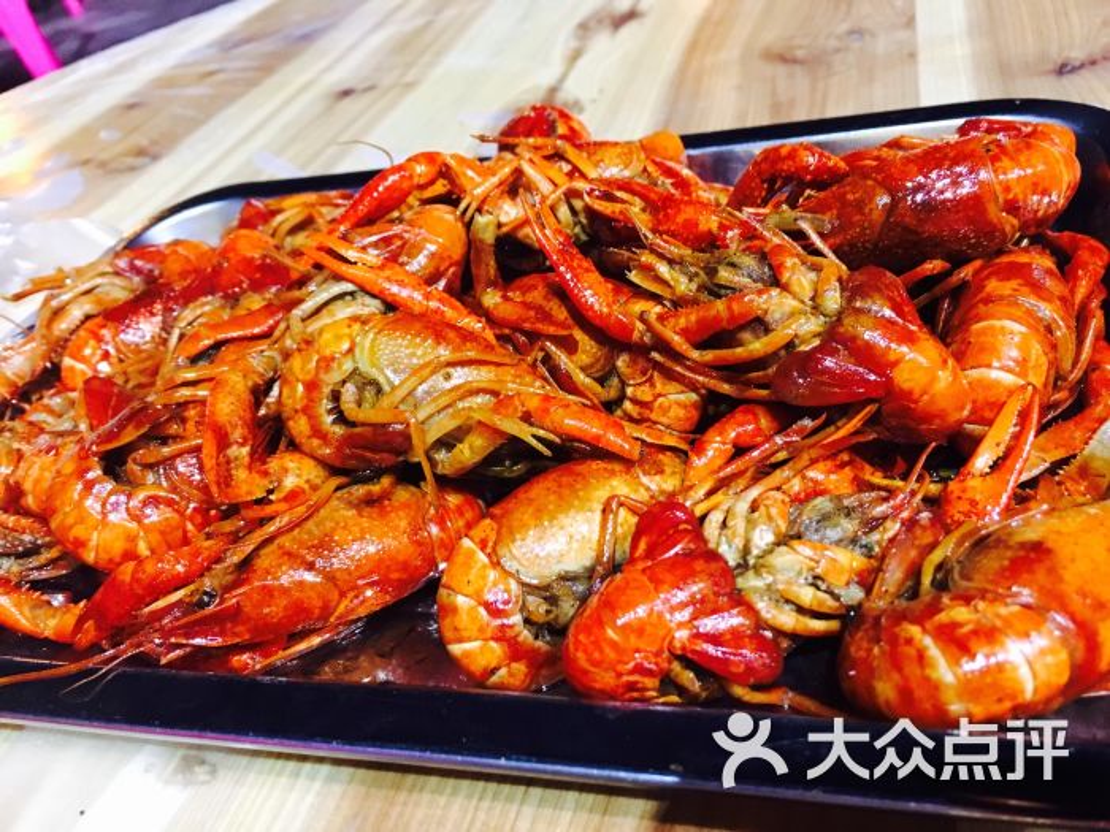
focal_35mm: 29
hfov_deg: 61.7
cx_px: 555
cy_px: 416
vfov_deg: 48.2
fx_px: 930
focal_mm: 4.15
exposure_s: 1/17
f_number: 2.2
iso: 320
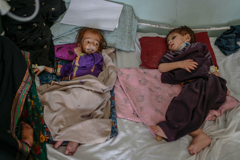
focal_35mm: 35
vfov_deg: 37.8
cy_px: 80
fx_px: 233
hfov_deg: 54.5
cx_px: 120
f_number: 2
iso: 800
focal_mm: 35
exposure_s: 1/320
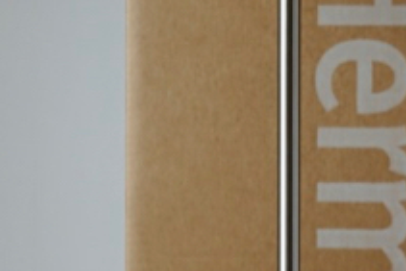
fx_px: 1196
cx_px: 256
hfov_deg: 19.2
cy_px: 103
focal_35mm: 106
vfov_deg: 12.9
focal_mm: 28
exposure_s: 1/25
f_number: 8
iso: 400
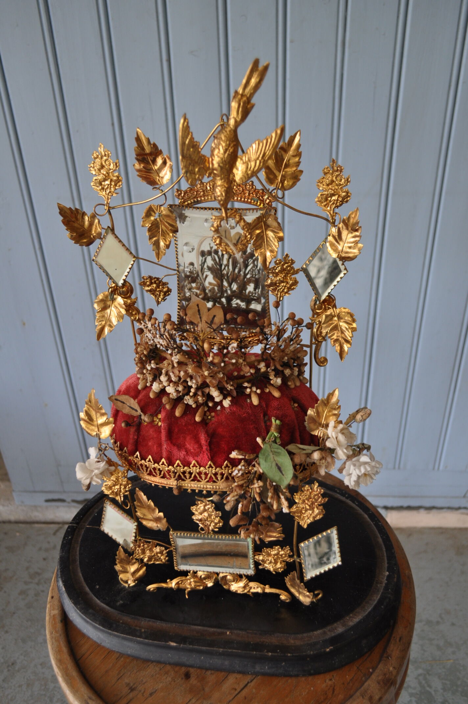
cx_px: 234
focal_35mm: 30
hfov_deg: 43.5
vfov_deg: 62.0
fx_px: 586
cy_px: 352
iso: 400
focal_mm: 20
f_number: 3.8
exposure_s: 1/125
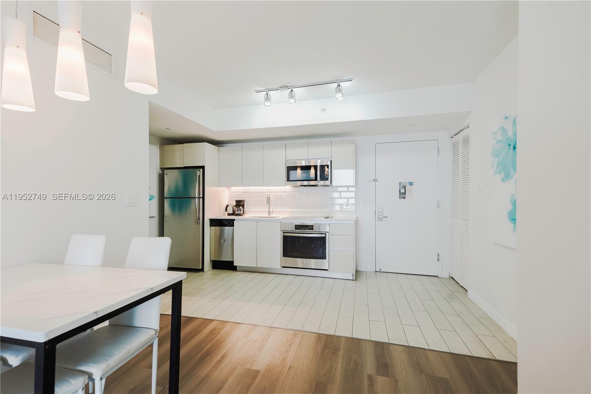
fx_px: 263
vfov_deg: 73.7
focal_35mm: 16
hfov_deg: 96.7
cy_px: 197
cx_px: 296
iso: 640
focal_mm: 16
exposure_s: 1/800
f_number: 5
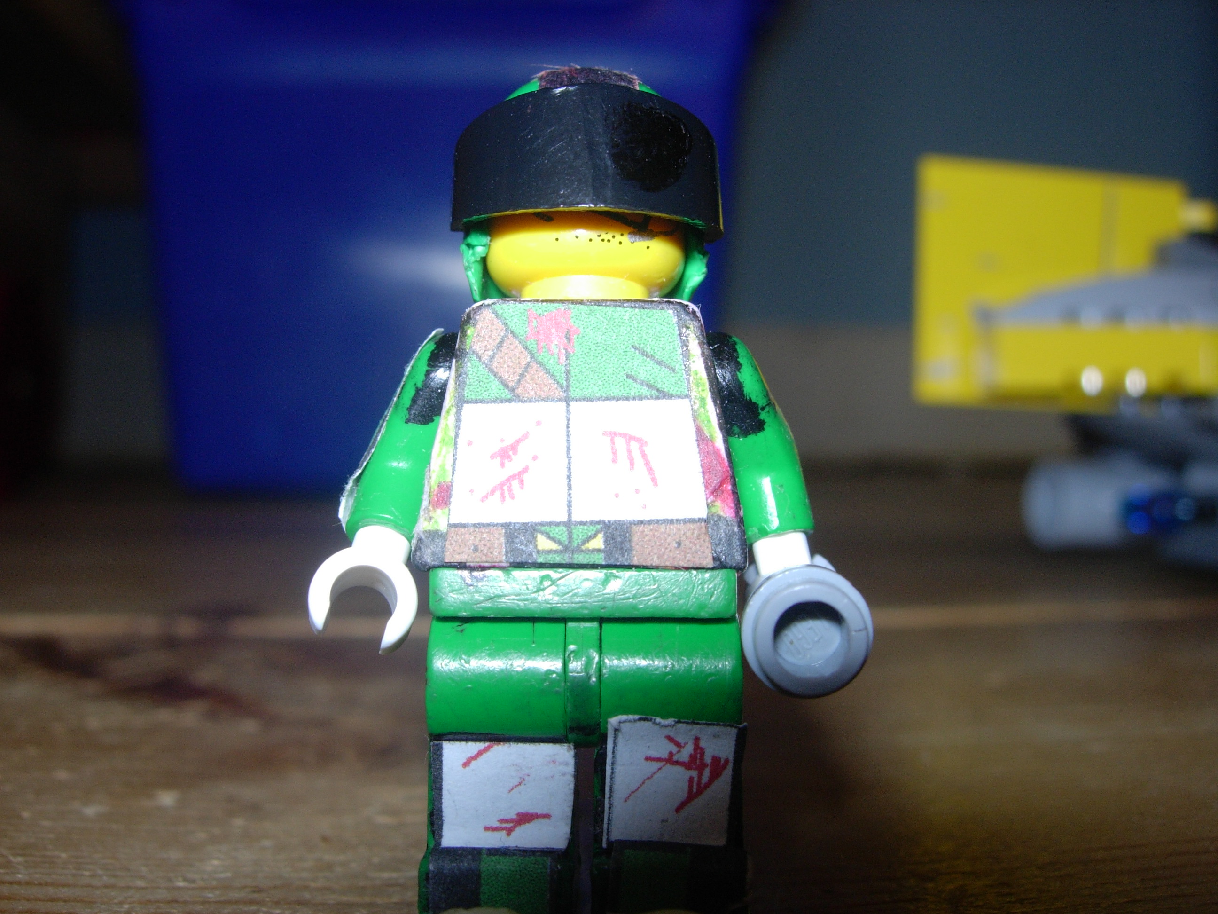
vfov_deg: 37.7
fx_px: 1337
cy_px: 457
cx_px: 609
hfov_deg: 49.0
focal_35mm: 38
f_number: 4.8
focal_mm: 7.8
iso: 79
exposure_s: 1/64
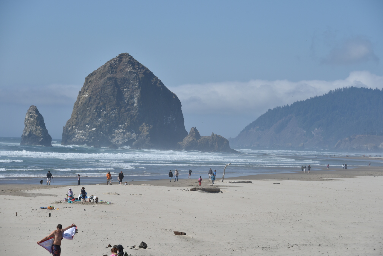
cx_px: 192
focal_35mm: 150
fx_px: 1596
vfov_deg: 9.2
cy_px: 128
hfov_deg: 13.7
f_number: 10
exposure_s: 1/400
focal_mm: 150
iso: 100
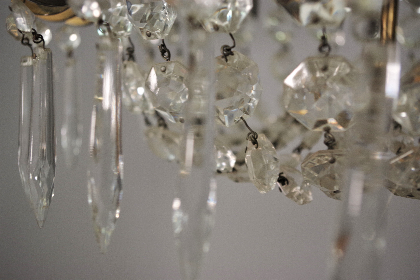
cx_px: 210
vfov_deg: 29.2
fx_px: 537
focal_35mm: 46
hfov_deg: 42.7
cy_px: 140
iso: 400
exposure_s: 1/60
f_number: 4
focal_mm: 30.63
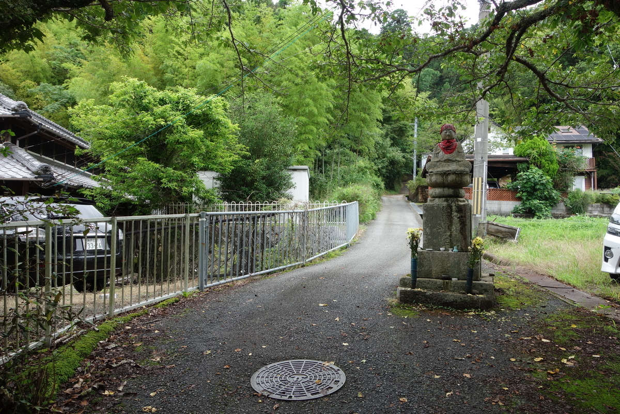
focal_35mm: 28
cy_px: 207
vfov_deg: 46.4
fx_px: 482
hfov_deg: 65.5
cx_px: 310
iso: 125
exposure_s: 1/125
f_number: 5.6
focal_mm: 10.4
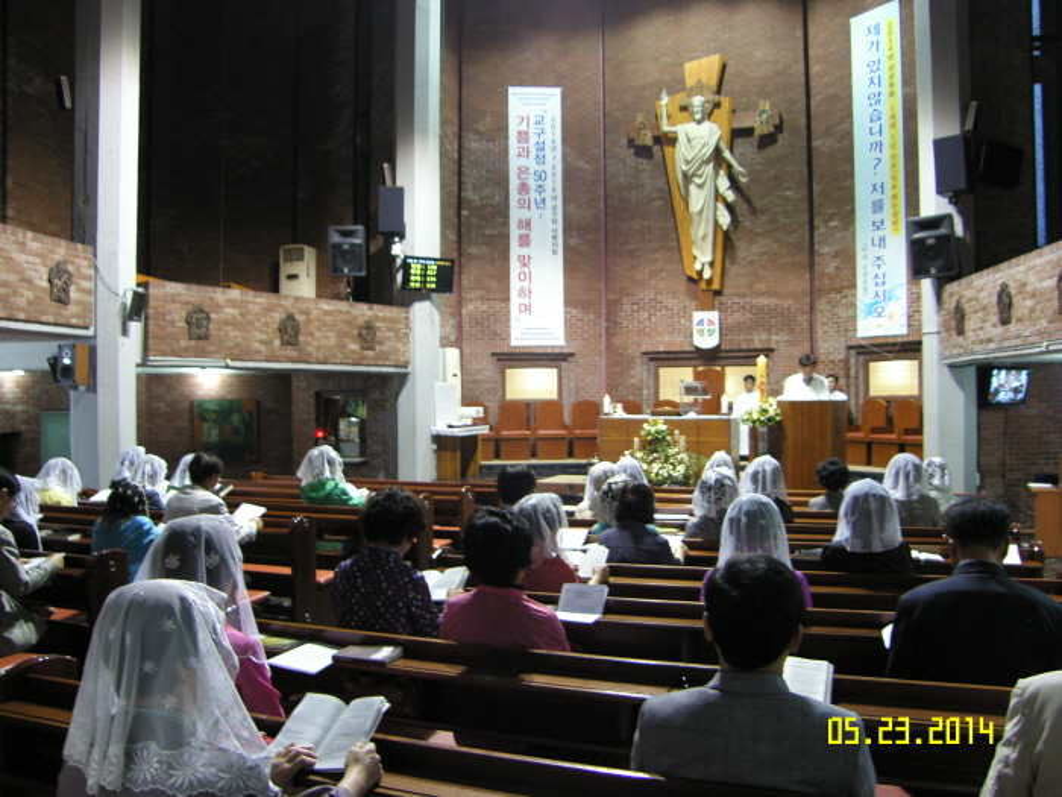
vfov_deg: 49.7
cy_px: 398
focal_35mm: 28
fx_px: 859
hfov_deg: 63.4
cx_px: 531
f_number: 2.2
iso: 100
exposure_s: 1/10
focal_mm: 7.4
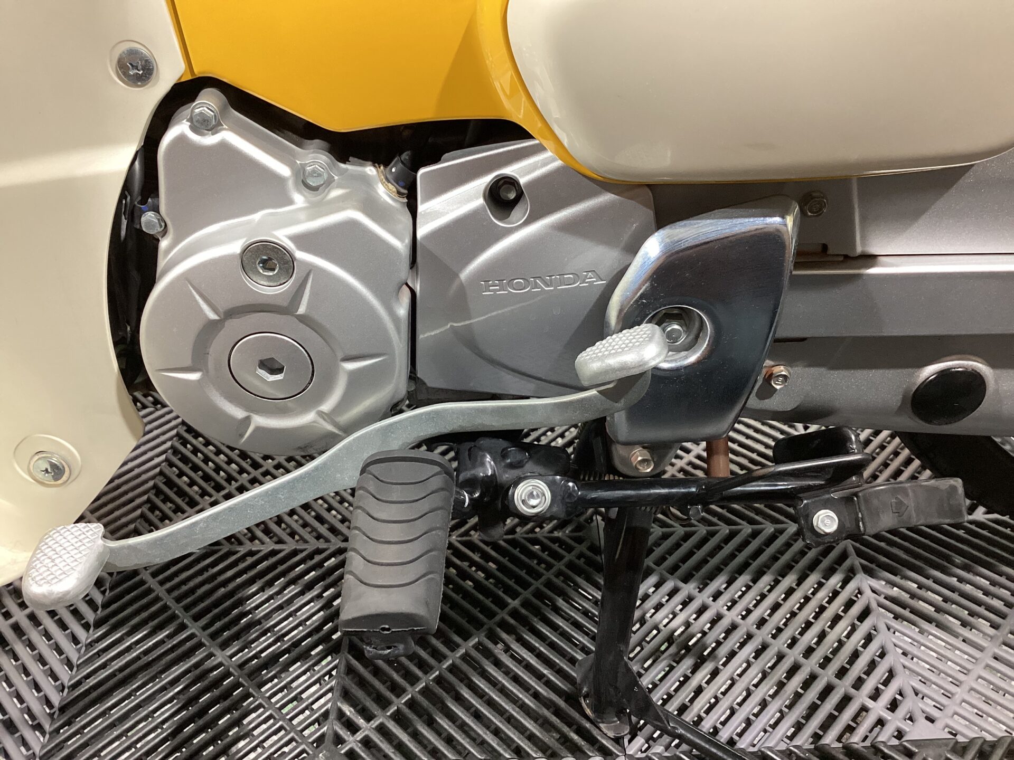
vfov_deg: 45.4
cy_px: 380
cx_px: 507
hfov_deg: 58.4
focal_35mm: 31
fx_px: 908
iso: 200
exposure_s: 1/50
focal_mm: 3.3
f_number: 2.4
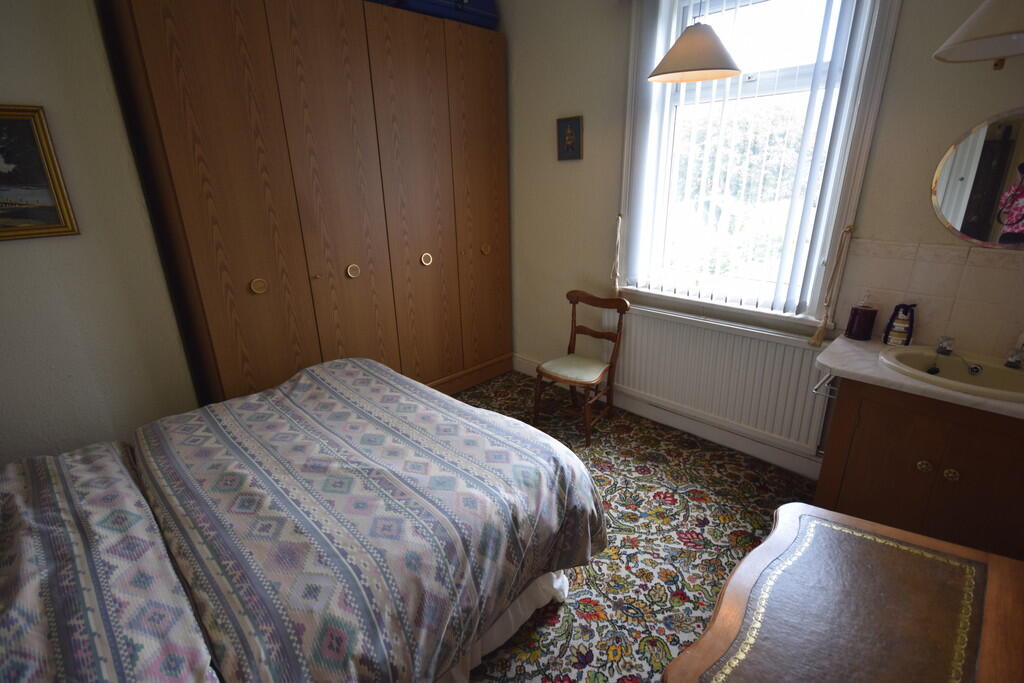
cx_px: 512
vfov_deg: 69.7
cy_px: 342
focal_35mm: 17
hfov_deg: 92.4
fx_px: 491
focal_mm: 11.5
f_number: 4.2
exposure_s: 1/60
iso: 400
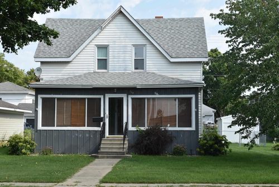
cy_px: 94
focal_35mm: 60
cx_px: 140
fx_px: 465
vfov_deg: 22.7
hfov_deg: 33.4
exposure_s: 1/250
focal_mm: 40
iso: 160
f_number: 8
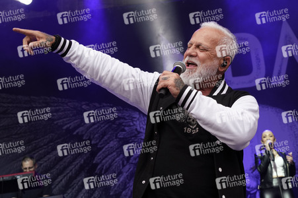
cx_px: 149
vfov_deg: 29.2
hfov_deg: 42.8
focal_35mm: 46
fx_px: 380
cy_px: 99
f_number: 5.6
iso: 1000
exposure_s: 1/160
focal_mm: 46
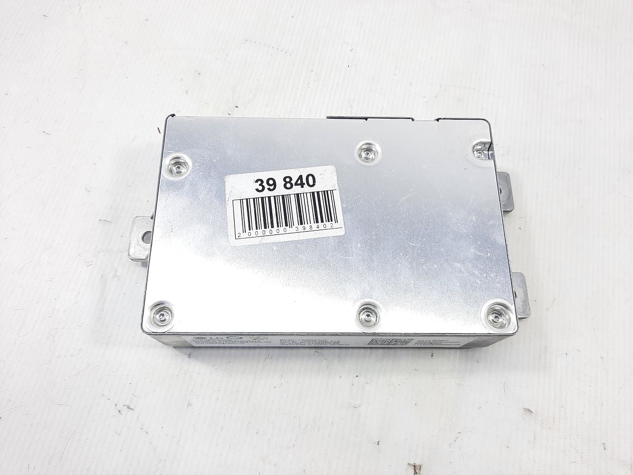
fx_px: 457
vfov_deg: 54.9
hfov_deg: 69.4
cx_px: 316
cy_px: 238
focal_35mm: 25
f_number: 2
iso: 40
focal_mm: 4.6
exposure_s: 1/60
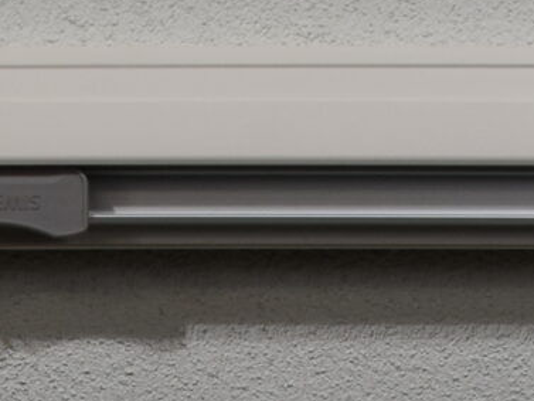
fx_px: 3025
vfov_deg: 7.1
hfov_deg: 10.1
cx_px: 79
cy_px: 1008
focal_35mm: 196
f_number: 5.6
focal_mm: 20
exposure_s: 1/125
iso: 200
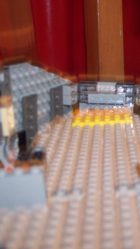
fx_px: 442
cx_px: 121
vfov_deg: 31.4
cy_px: 112
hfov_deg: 17.8
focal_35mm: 67
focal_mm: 8
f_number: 2.8
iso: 100
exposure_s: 1/2
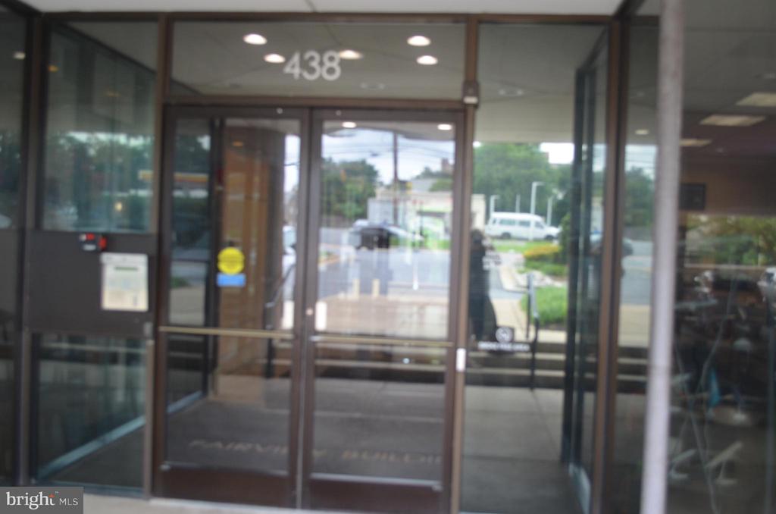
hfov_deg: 53.2
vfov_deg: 36.7
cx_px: 388
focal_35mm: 36
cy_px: 257
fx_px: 774
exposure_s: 1/80
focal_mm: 24
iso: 400
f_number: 4.5
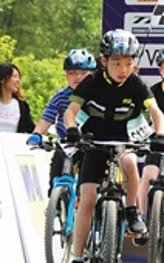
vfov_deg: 3.2
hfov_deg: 2.0
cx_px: 405
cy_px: -10
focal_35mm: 662
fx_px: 4742
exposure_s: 1/1250
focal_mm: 92
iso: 400
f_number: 3.5
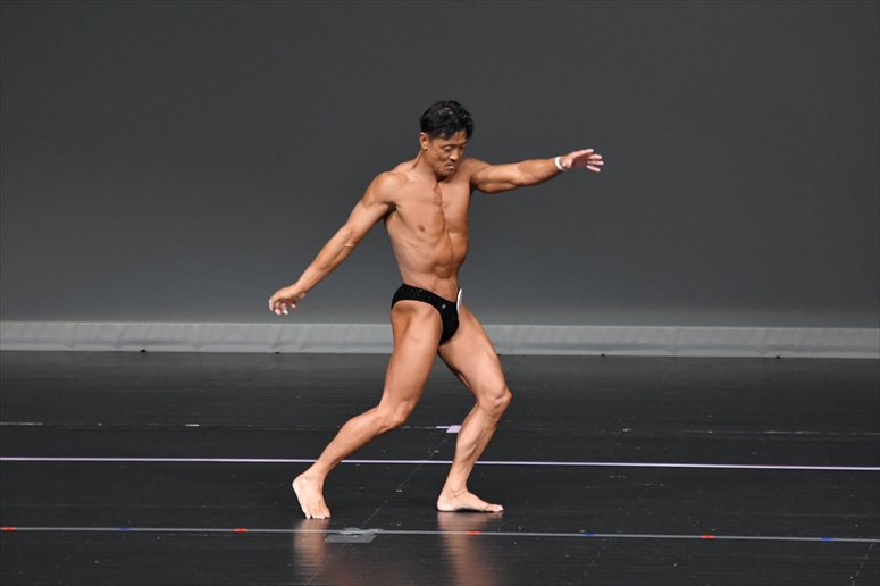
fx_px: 7696
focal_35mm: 315
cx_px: 440
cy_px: 293
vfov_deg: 4.4
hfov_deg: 6.5
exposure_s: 1/400
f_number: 5.6
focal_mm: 210
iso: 4000
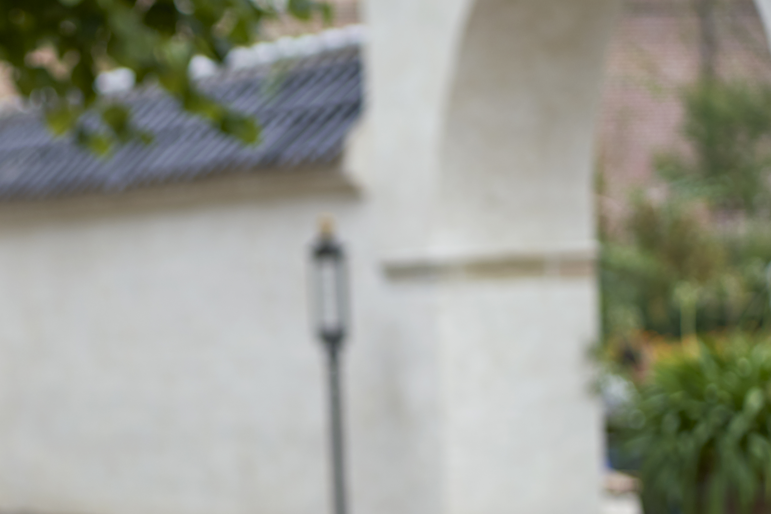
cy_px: 450
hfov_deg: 11.0
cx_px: 8
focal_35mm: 186
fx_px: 3984
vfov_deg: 7.4
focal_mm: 85
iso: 125
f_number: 2.2
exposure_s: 1/1250
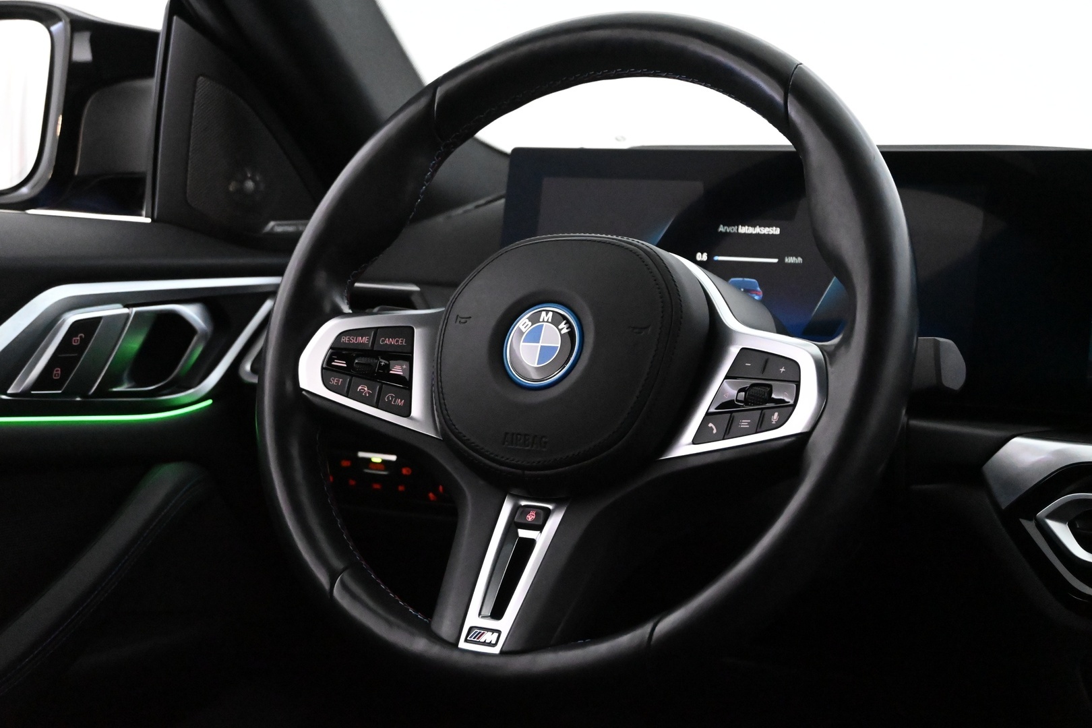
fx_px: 1865
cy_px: 364
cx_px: 546
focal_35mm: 62
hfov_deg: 32.6
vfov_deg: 22.1
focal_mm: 41
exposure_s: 1/60
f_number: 5.6
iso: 11400
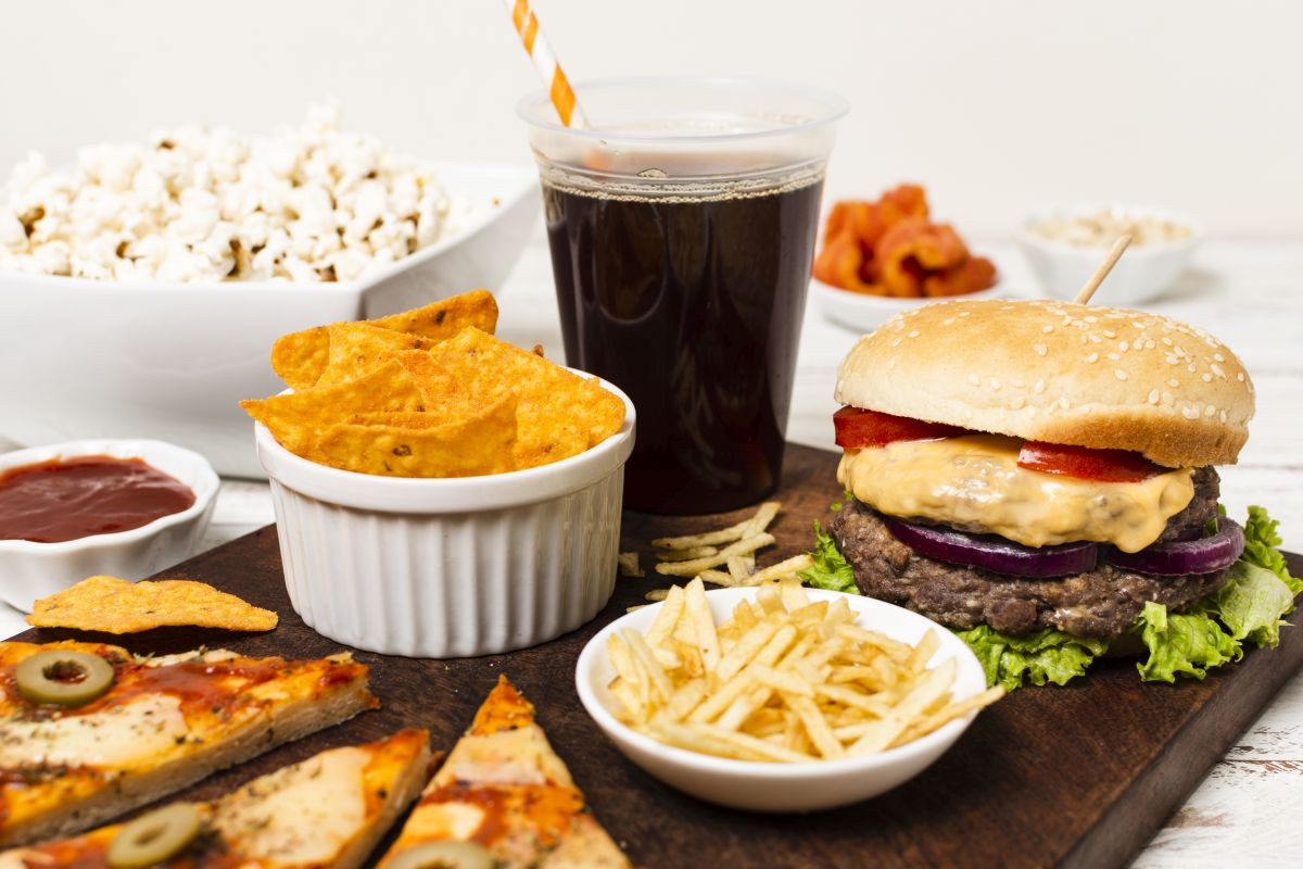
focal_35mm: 52
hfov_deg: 37.9
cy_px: 434
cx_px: 652
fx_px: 1900
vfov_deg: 25.8
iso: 100
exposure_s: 1/160
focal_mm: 35
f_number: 4.5
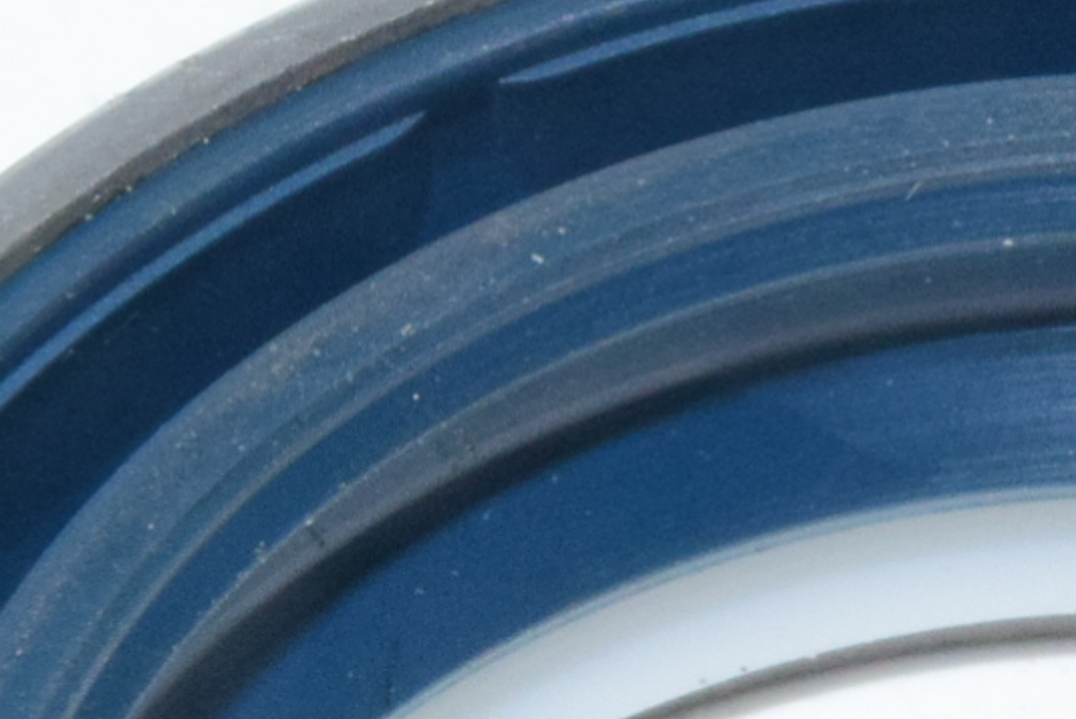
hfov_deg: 6.1
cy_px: 1404
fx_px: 10051
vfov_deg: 4.1
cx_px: 1120
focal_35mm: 336
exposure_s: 1/60
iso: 1600
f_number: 32
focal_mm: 40
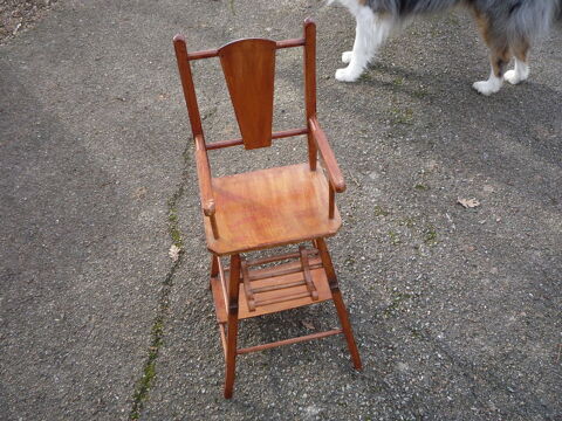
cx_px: 281
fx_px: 487
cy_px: 210
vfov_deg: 46.8
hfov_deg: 60.0
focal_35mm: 30
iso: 100
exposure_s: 1/125
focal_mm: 5.2
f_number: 4
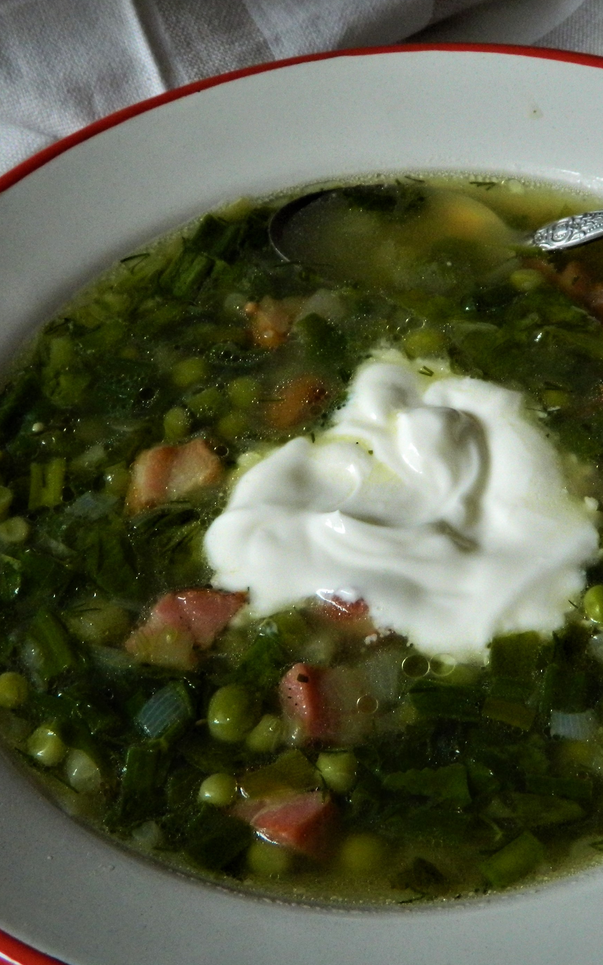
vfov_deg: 38.2
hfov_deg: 24.3
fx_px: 1394
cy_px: 485
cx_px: 403
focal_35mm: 53
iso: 400
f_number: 3.3
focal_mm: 6.2
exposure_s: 1/100
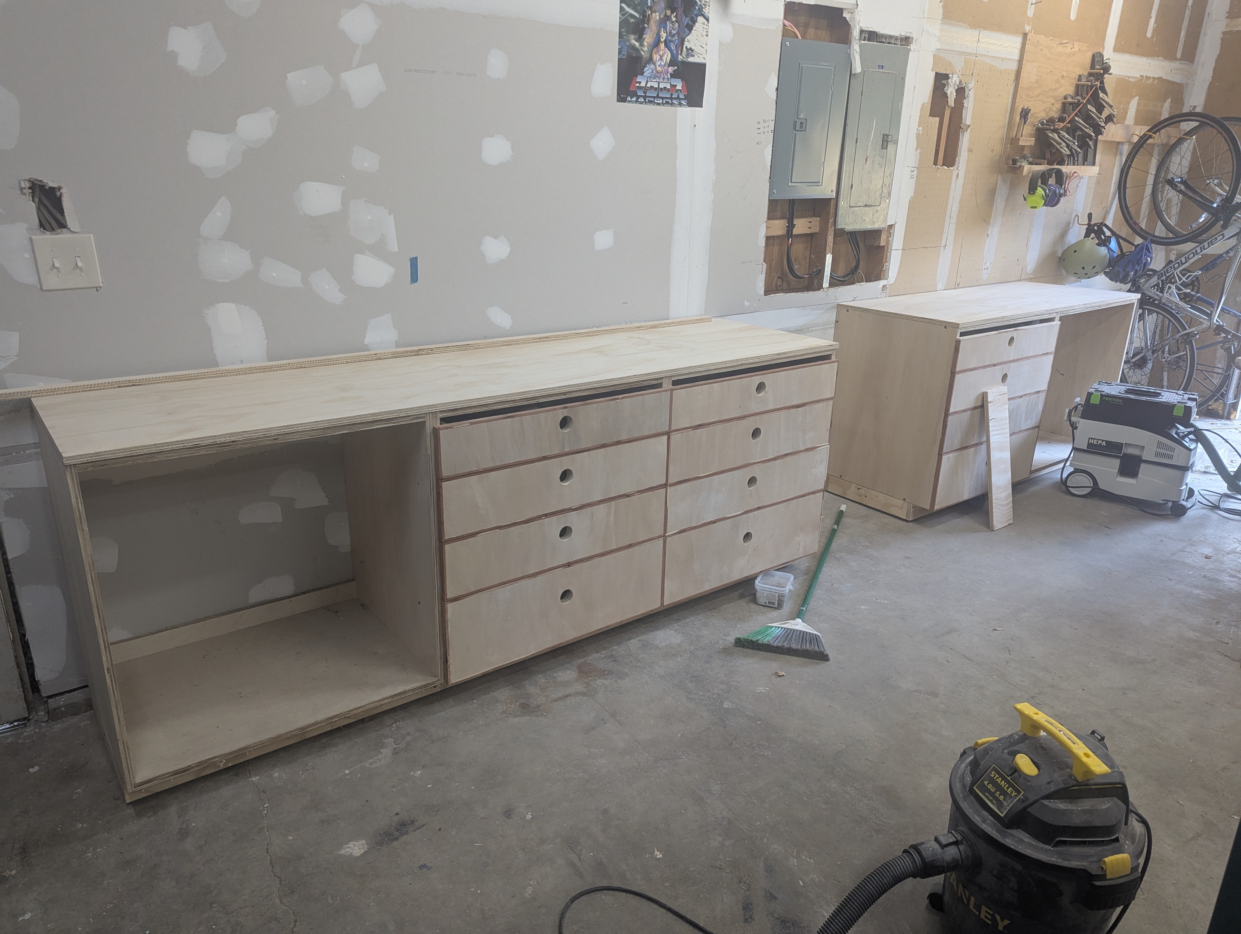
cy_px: 467
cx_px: 620
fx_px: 862
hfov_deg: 71.5
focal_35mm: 24
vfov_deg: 56.9
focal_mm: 6.81
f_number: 1.85
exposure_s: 1/120
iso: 213
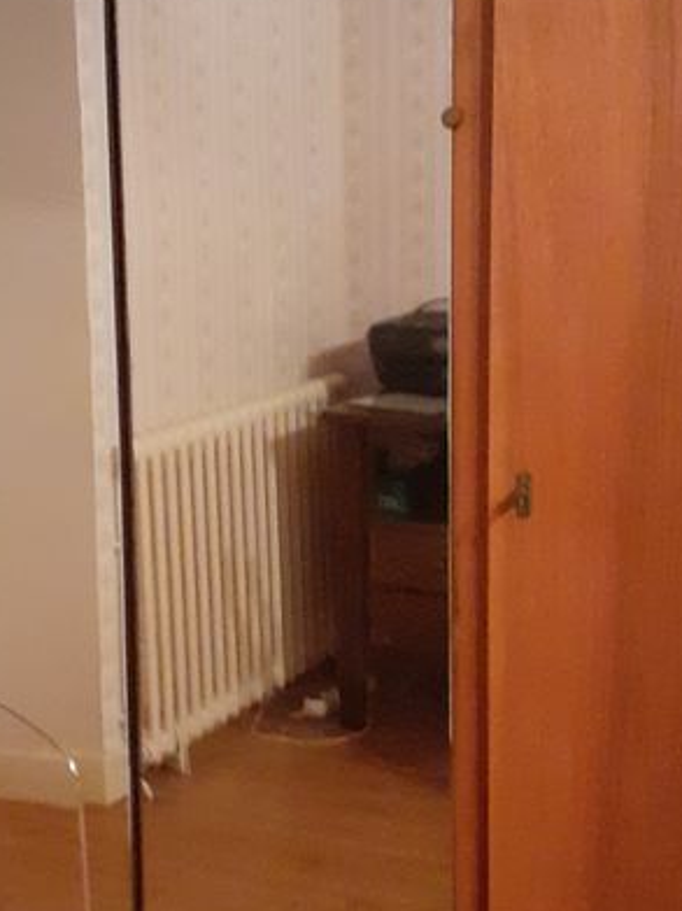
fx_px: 1814
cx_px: 286
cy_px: 459
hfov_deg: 21.3
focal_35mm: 69
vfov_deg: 28.2
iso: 800
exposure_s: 1/20
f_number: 1.9
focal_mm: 3.6
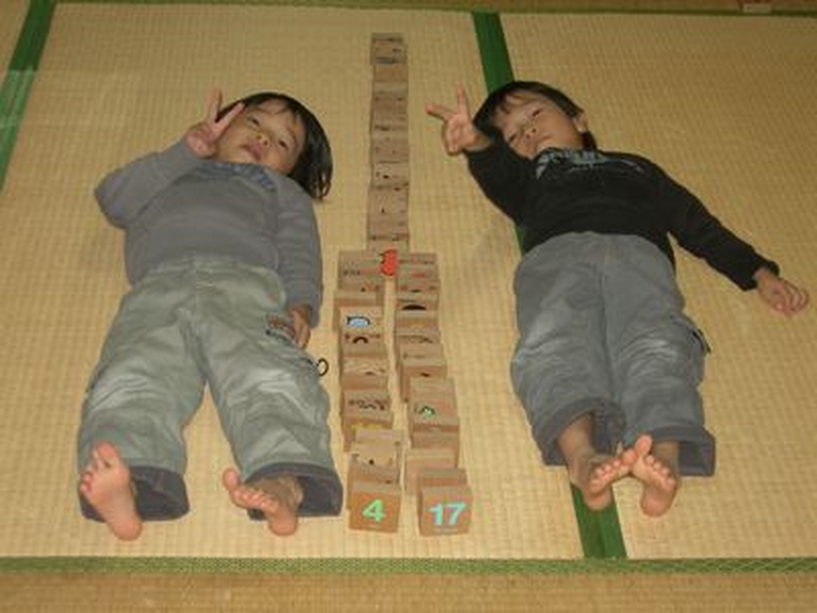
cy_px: 306
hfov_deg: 23.8
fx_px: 1935
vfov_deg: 18.0
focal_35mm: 82
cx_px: 408
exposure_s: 1/60.1
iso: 175
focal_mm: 17
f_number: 4
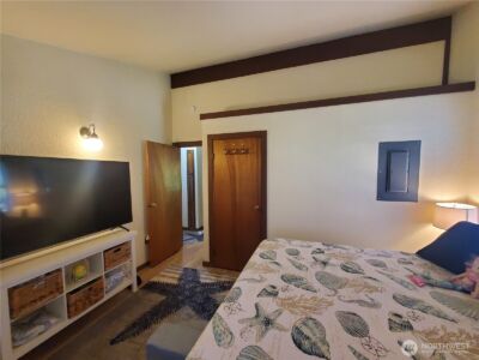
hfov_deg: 106.2
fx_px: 180
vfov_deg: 89.9
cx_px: 240
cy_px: 180
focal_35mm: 13
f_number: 2.2
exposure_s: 1/30
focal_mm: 1.8
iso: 500
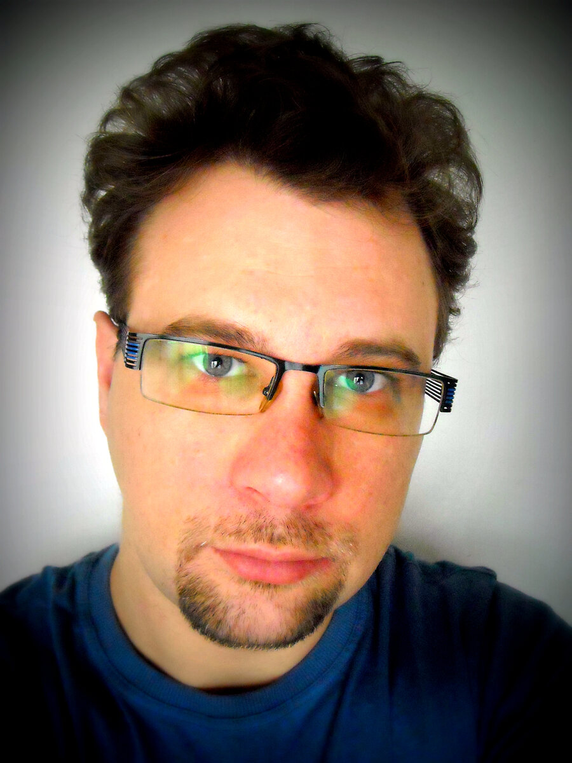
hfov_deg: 40.7
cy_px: 382
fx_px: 771
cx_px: 286
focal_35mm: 35
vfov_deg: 52.6
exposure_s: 1/54
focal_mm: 5.7
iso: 800
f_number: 2.8
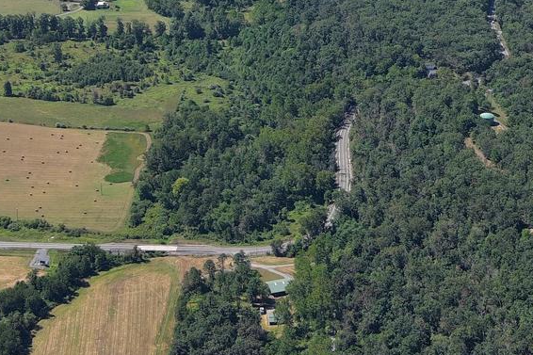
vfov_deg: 12.9
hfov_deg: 19.4
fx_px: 1554
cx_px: 365
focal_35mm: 105
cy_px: 23
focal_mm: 10.57
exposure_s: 1/821
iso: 100
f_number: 2.8
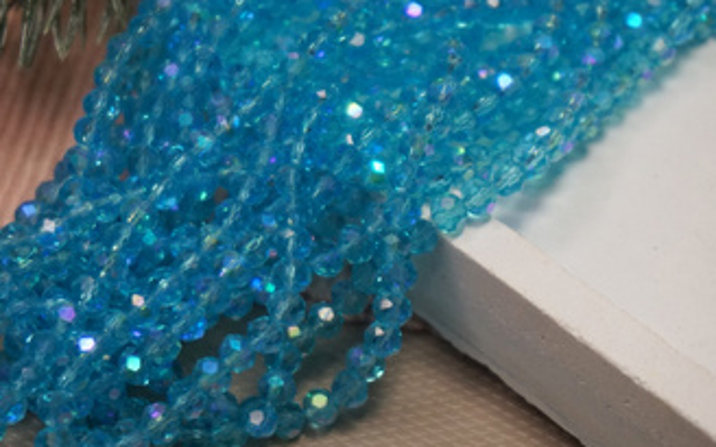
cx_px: 264
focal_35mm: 99
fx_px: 1926
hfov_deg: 21.0
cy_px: 220
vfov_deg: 13.3
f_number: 5.6
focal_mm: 47
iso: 1600
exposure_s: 1/80
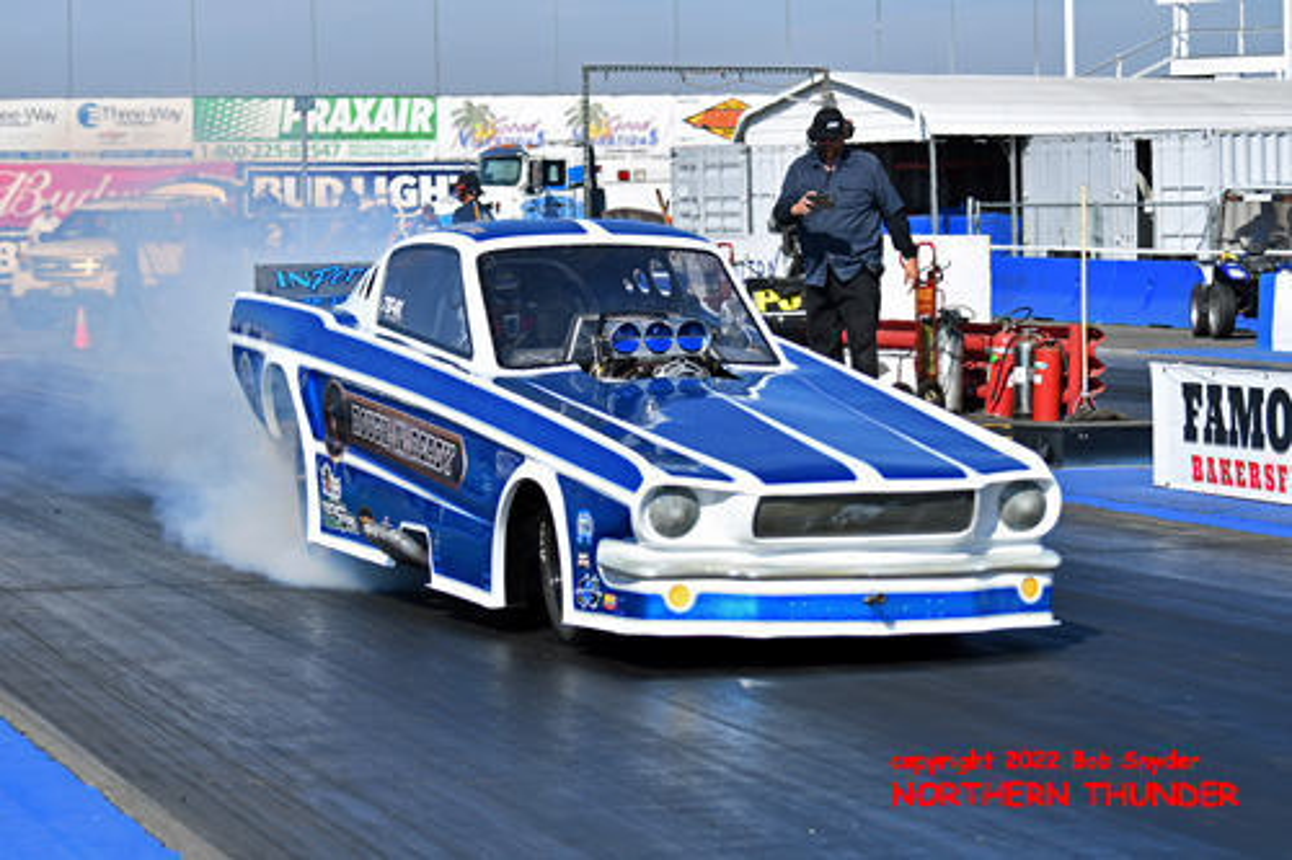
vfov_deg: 12.2
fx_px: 4036
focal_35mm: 112
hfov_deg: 18.2
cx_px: 646
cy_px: 430
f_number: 4.5
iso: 160
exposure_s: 1/1600
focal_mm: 75
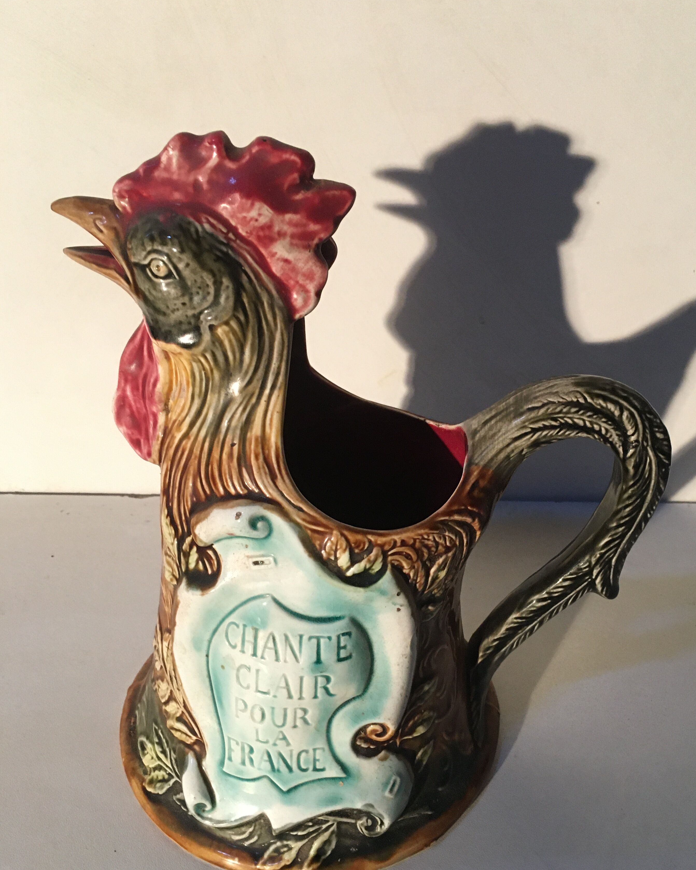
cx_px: 379
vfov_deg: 52.8
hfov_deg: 43.3
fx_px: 876
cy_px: 474
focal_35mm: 34
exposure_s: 1/33
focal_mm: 4.15
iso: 200
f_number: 2.2
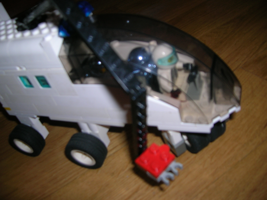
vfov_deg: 41.7
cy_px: 100
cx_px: 134
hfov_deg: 54.0
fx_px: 262
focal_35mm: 34
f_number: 2.9
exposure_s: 1/60.1
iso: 50
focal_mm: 5.7
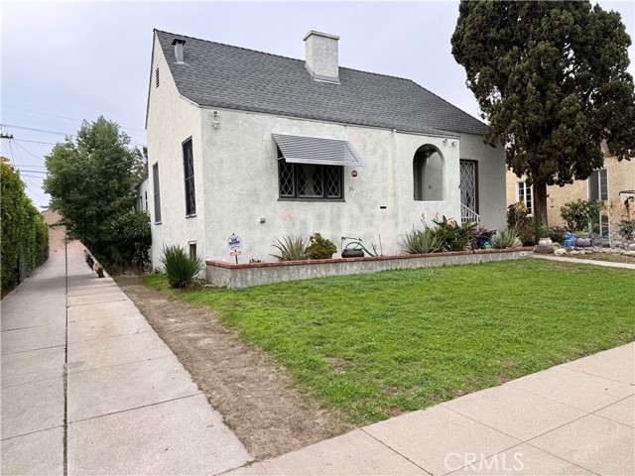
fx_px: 440
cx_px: 318
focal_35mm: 24
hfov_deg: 71.6
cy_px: 238
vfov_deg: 56.8
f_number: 1.78
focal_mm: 6.76
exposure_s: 1/627
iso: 80
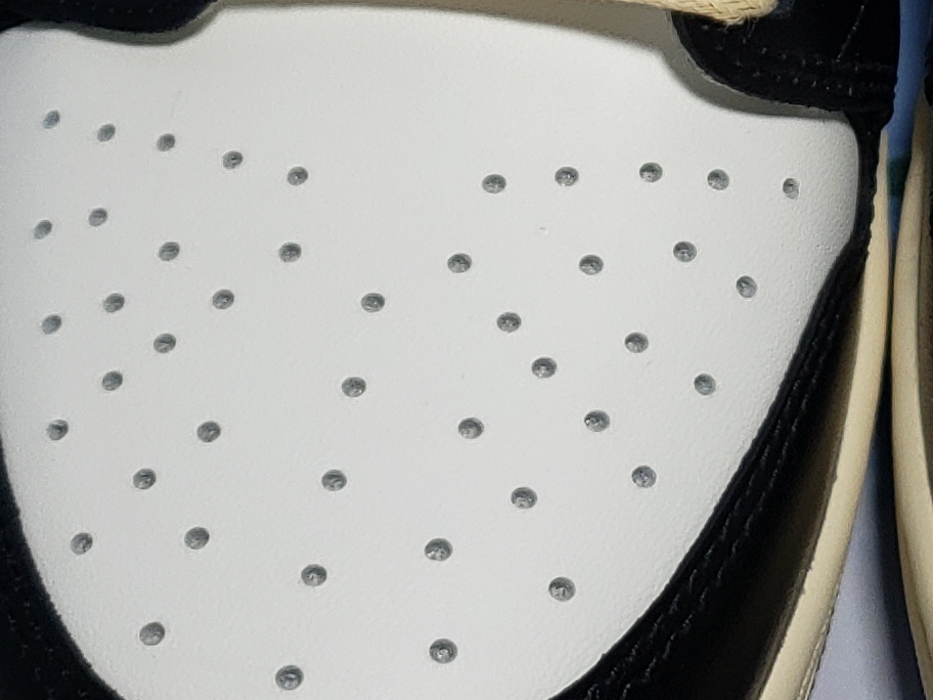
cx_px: 914
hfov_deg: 16.8
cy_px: -224
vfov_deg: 12.5
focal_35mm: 115
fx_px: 3100
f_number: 1.5
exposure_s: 1/629
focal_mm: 4.3
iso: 50
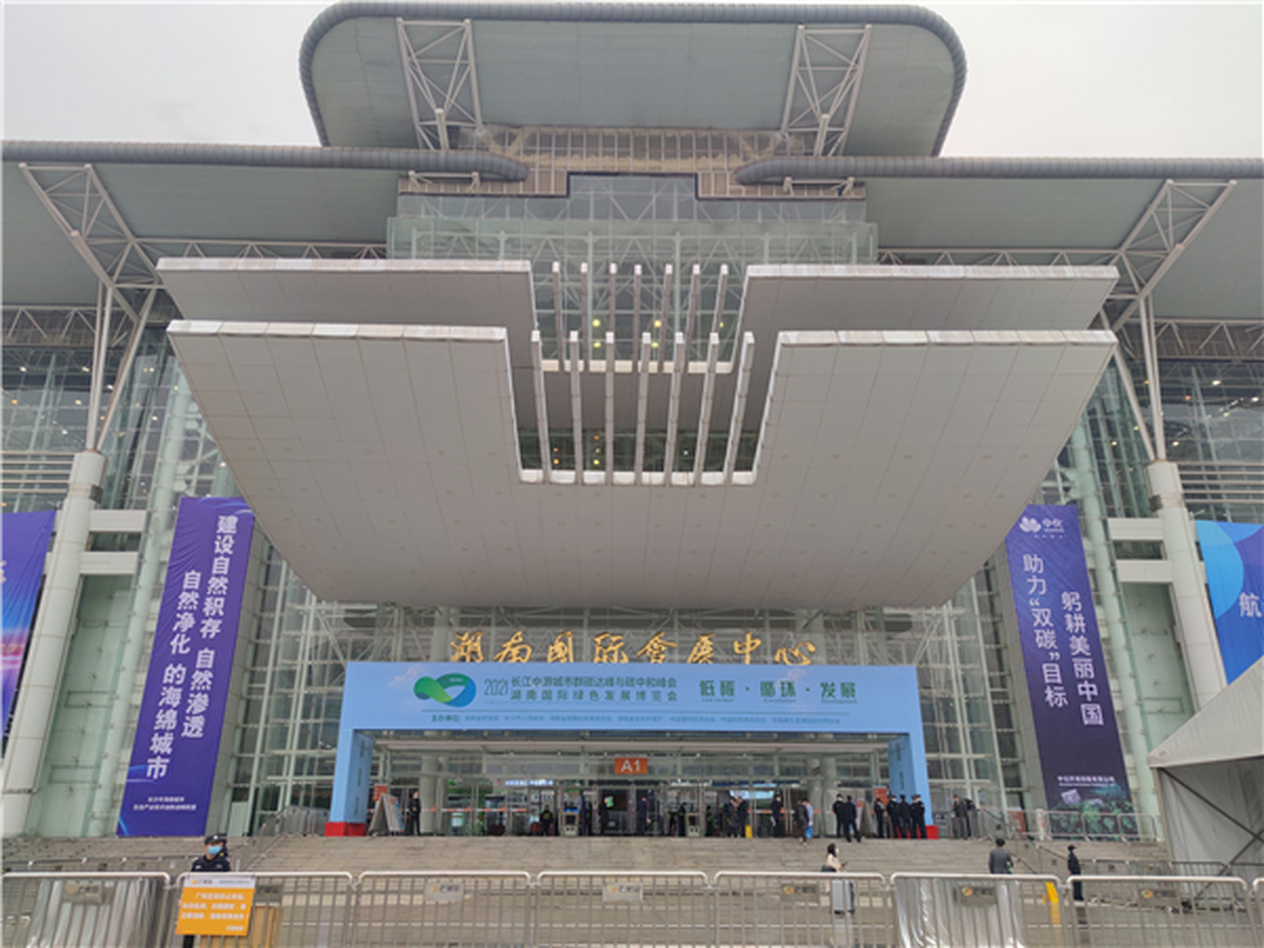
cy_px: 474
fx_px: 876
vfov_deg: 56.8
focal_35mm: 24
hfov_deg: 71.6
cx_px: 632
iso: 50
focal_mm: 6.72
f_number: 1.69
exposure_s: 1/1031
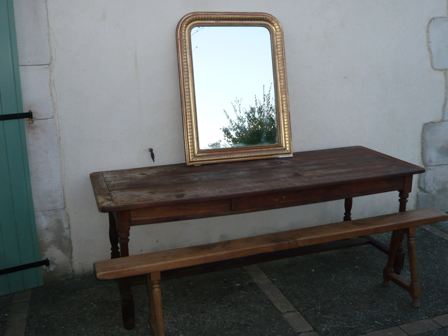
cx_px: 219
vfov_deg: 38.7
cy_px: 164
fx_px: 479
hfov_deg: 50.1
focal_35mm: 37
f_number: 3.1
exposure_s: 1/80
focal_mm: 5.8
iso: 100
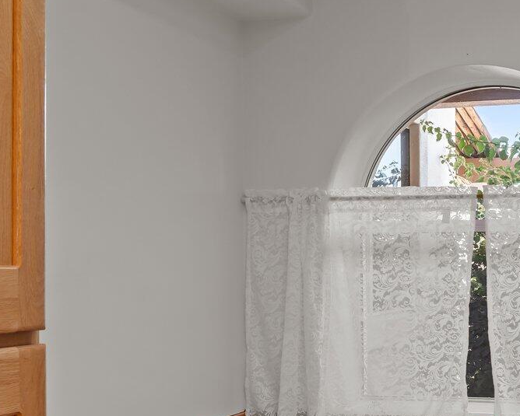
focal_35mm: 48
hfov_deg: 33.5
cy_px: 248
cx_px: 579
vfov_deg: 31.4
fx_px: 739
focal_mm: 16.7
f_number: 8
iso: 400
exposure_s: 1/2.5
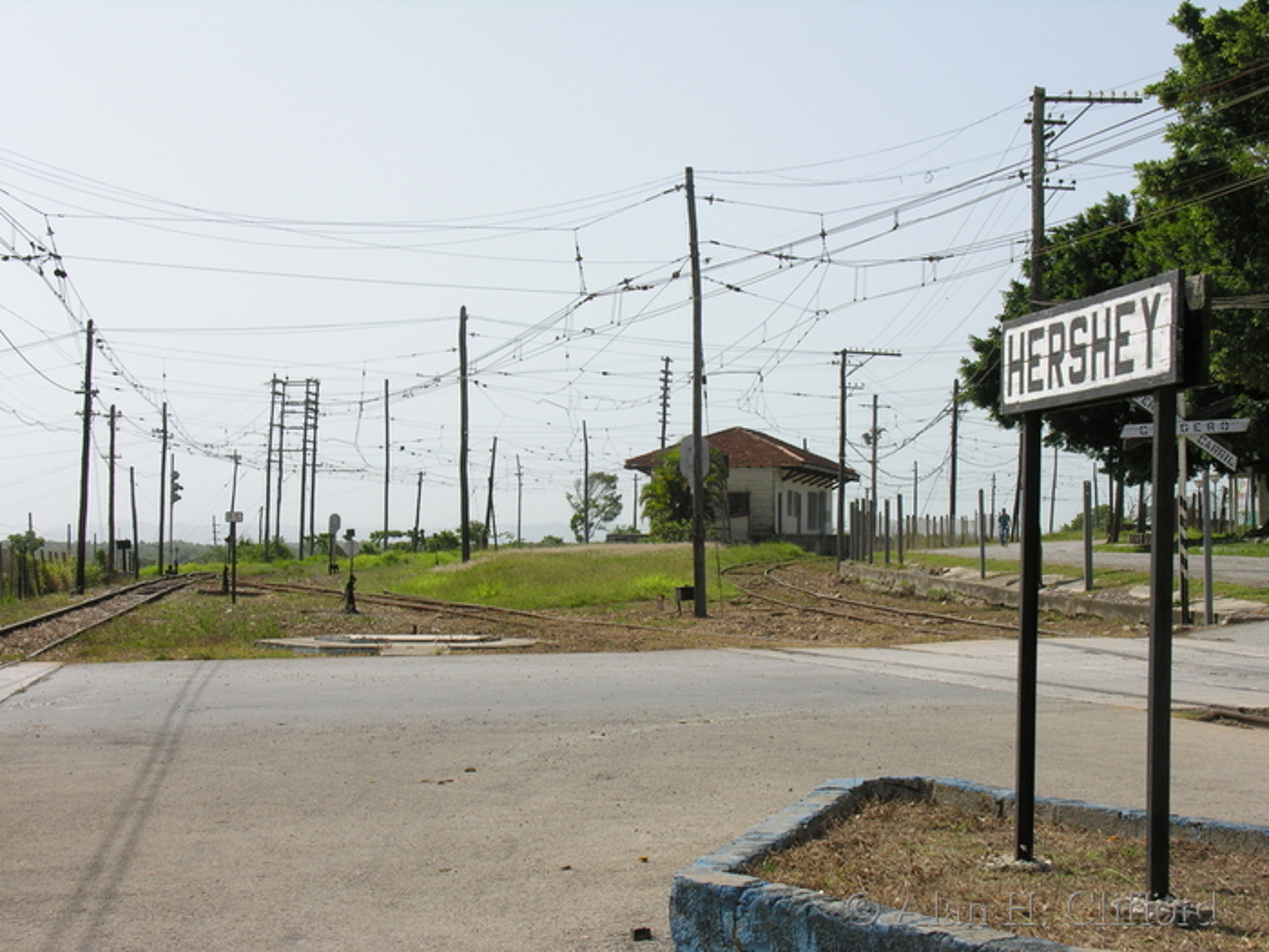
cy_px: 476
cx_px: 634
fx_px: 2346
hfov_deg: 30.3
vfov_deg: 22.9
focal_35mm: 64
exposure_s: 1/186
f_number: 7.1
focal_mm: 16.4
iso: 50
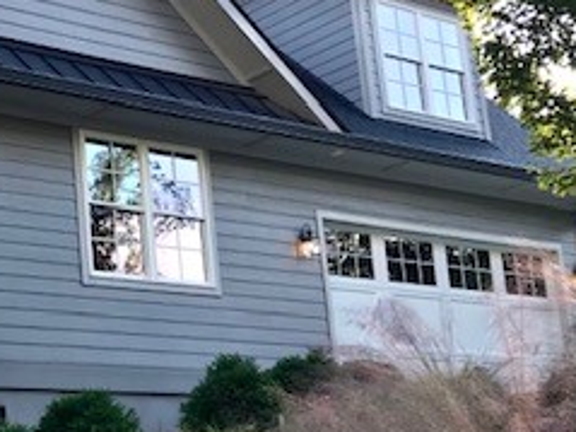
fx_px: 1247
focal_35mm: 75
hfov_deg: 25.1
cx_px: 43
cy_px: 268
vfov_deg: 19.6
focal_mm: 3.99
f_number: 1.8
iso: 20
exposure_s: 1/252
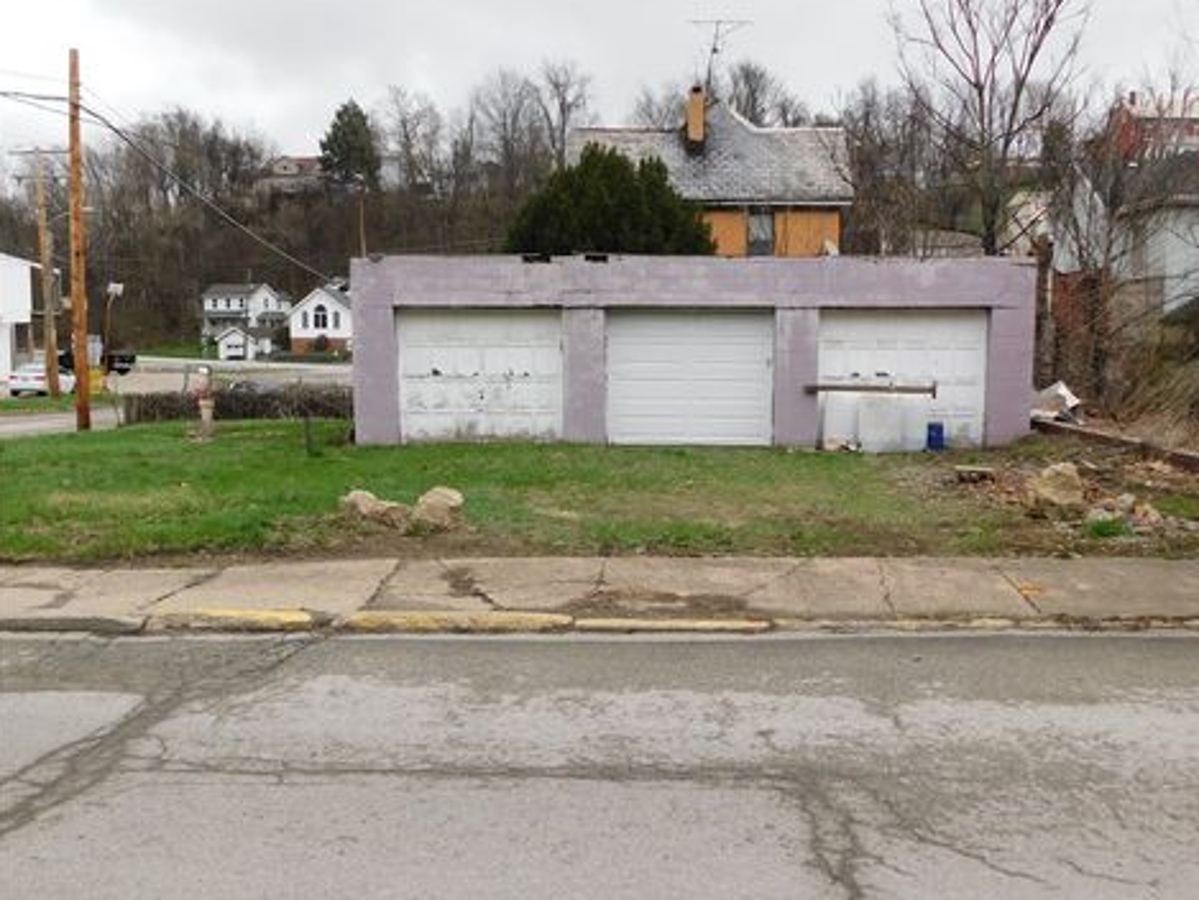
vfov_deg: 44.2
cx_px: 637
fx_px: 1109
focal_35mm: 32
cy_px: 441
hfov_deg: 56.8
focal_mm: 5.3
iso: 125
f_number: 3.2
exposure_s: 1/160
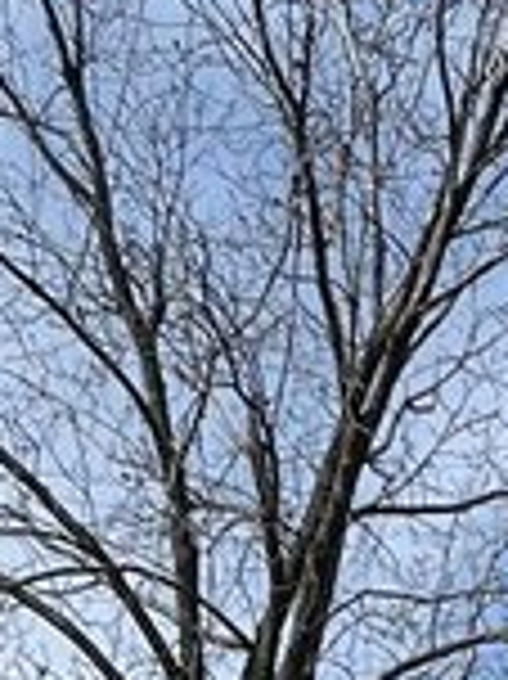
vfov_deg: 9.0
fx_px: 3821
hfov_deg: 7.2
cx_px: 1153
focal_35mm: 195
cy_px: 1695
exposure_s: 1/3731
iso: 32
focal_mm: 4.2
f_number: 1.6
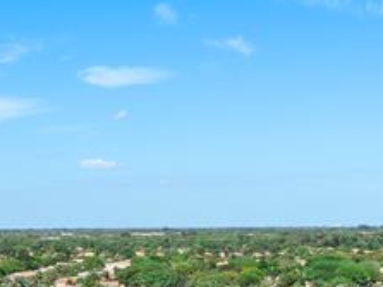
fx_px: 951
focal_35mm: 86
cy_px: 400
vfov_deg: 16.0
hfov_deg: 22.8
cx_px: 215
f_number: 2.8
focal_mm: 12.29
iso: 100
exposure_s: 1/1600
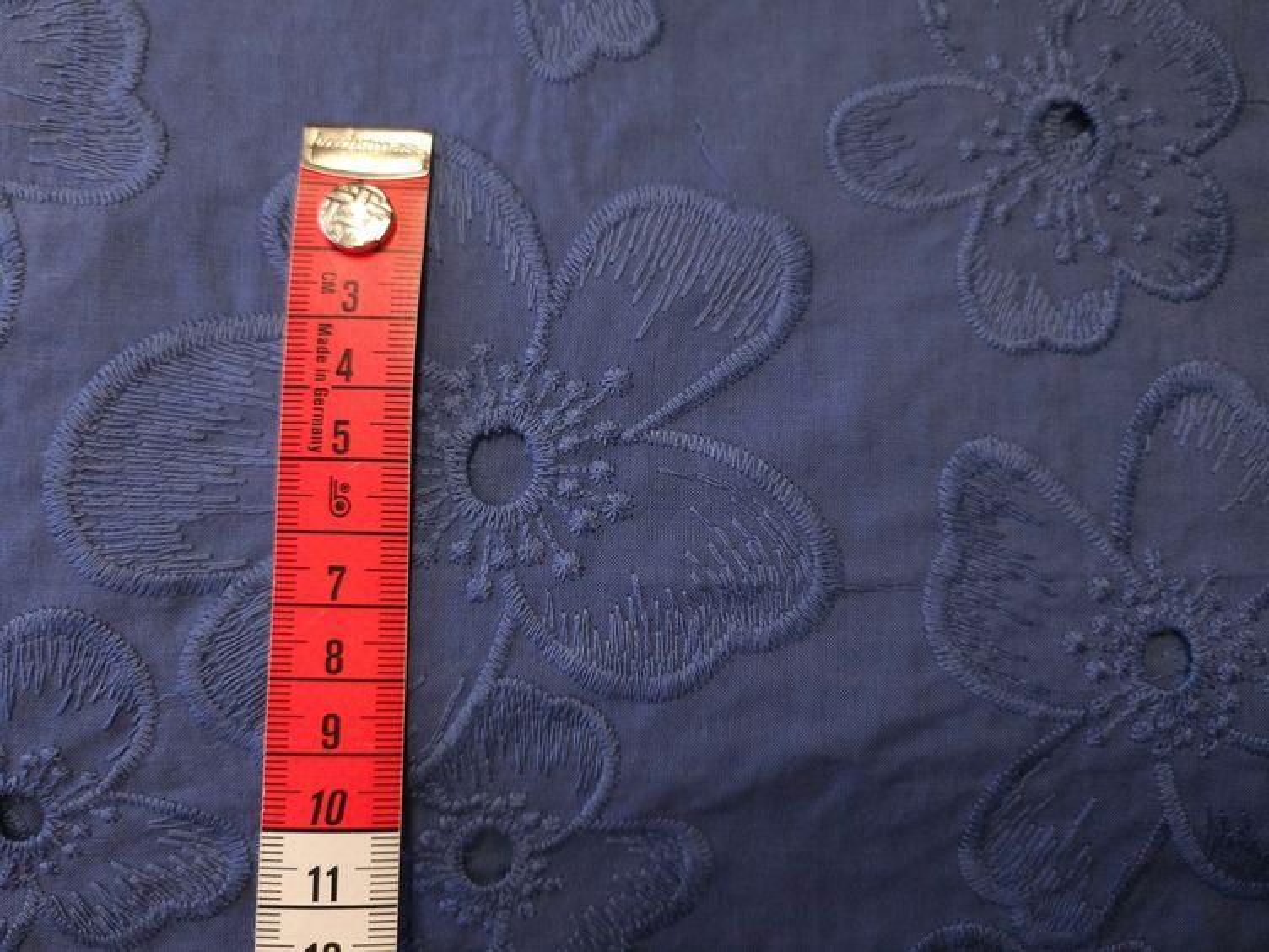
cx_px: 634
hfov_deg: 71.6
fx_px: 880
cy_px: 476
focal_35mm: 24
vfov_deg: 56.8
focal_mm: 5
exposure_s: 1/60
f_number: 1.8
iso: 125
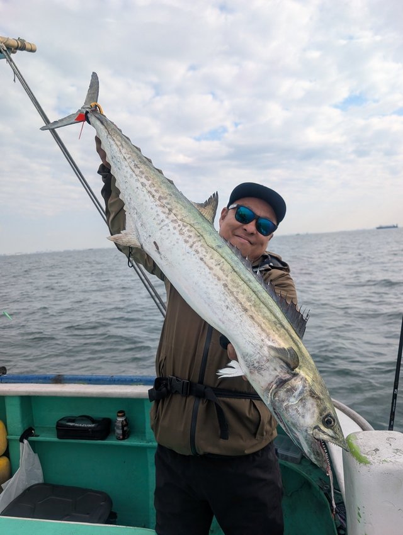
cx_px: 202
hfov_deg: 56.9
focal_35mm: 24
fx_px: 372
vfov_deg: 71.5
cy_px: 268
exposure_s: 1/999
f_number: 1.68
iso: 27
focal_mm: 6.9
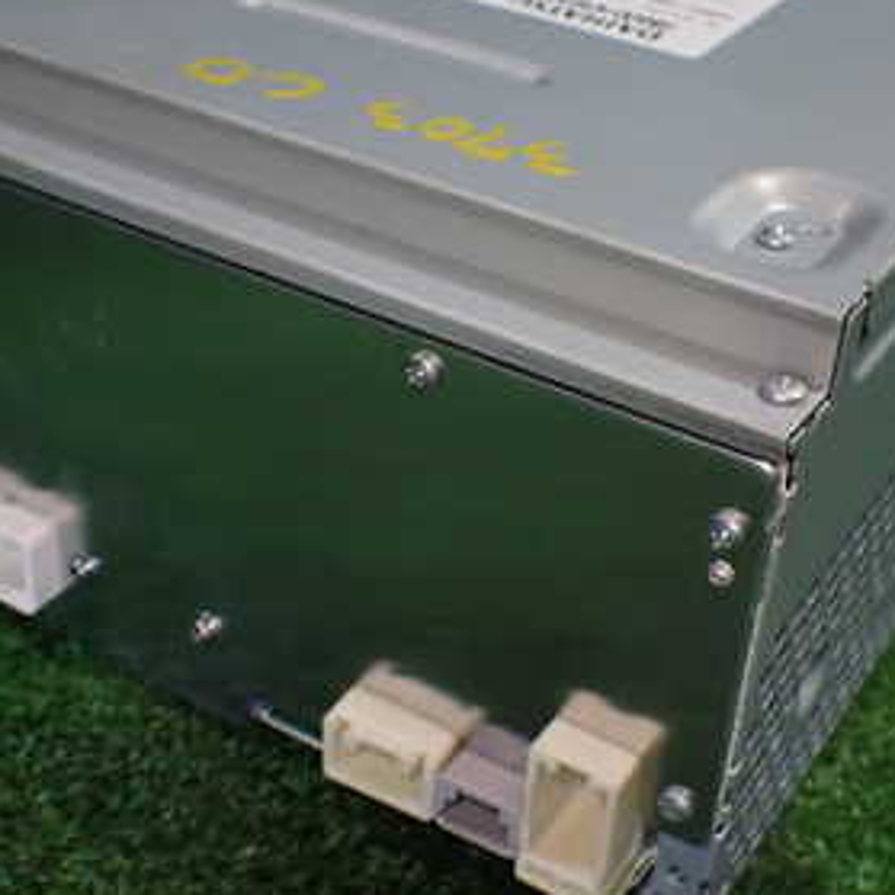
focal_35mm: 57
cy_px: 401
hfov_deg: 30.0
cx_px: 439
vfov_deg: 30.0
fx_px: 1667
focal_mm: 5.4
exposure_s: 1/125
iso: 400
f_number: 2.3
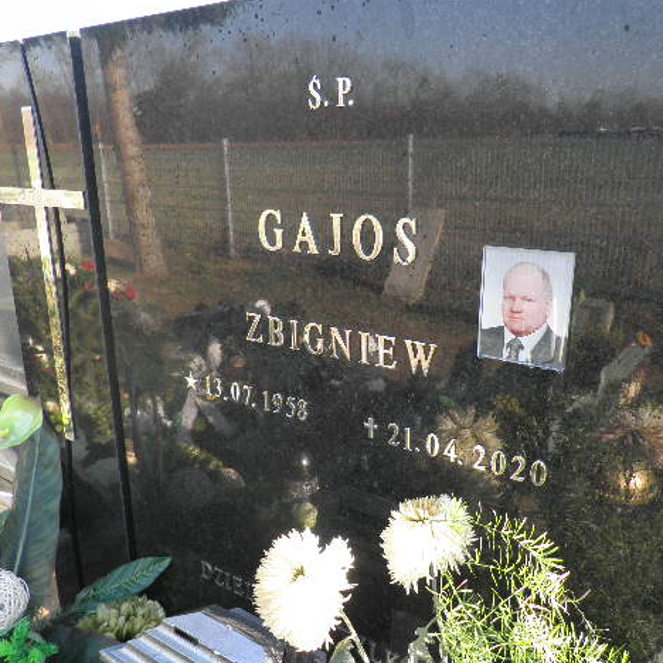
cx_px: 337
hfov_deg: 55.6
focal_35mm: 29
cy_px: 334
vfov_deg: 55.6
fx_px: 628
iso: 64
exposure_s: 1/100
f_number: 3.3
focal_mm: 4.3
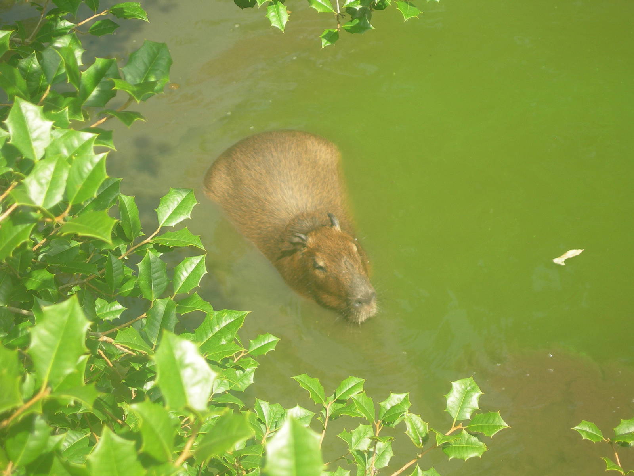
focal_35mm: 114
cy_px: 238
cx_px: 317
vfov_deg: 13.0
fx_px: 2088
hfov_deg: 17.3
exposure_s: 1/104
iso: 50
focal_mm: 23.4
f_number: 4.9
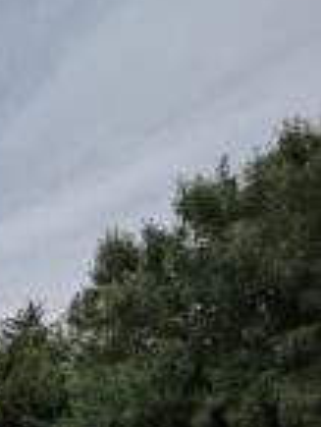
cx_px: -94
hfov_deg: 32.0
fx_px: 420
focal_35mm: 34
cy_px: 442
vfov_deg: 44.5
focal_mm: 1.95
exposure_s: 1/3425
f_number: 2.2
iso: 48
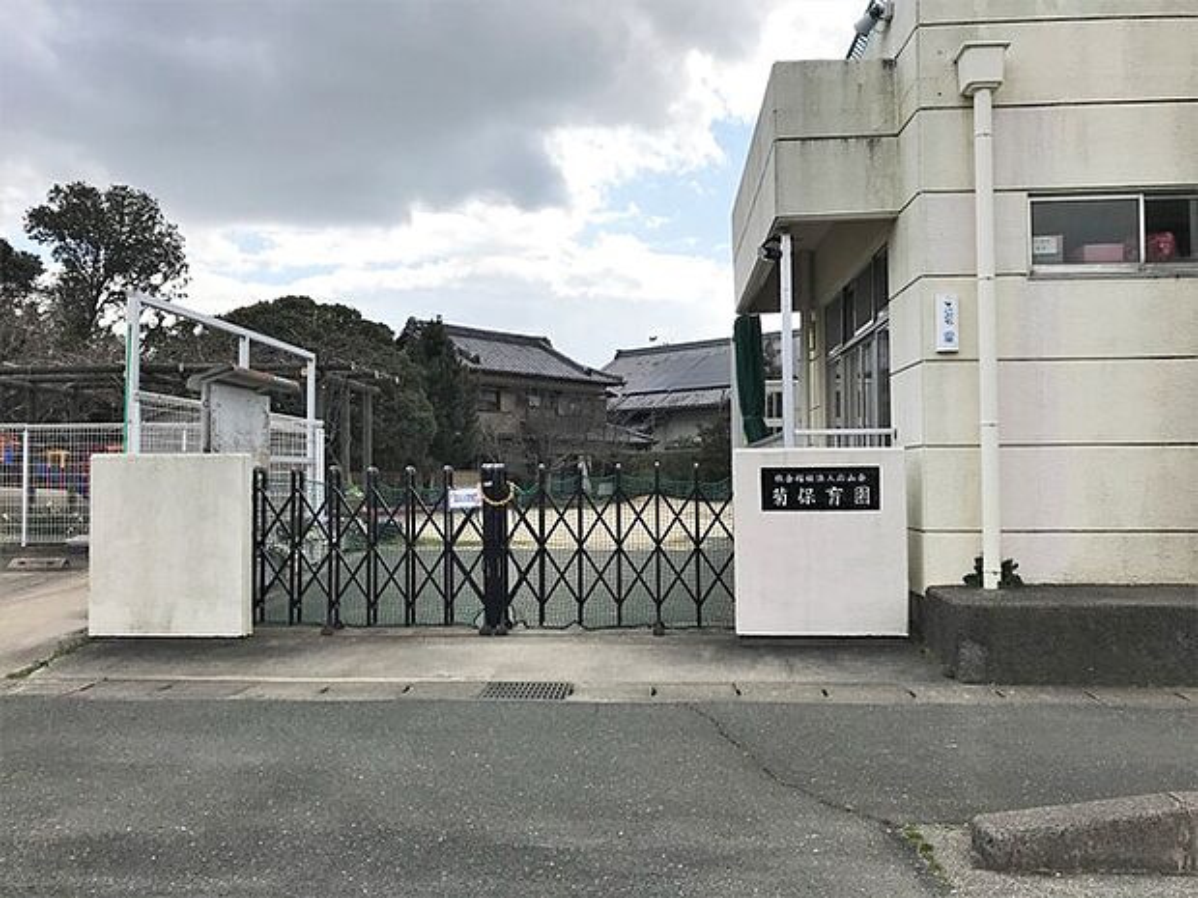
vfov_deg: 49.7
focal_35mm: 28
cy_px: 449
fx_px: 969
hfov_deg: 63.4
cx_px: 599
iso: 20
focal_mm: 3.99
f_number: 1.8
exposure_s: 1/3300
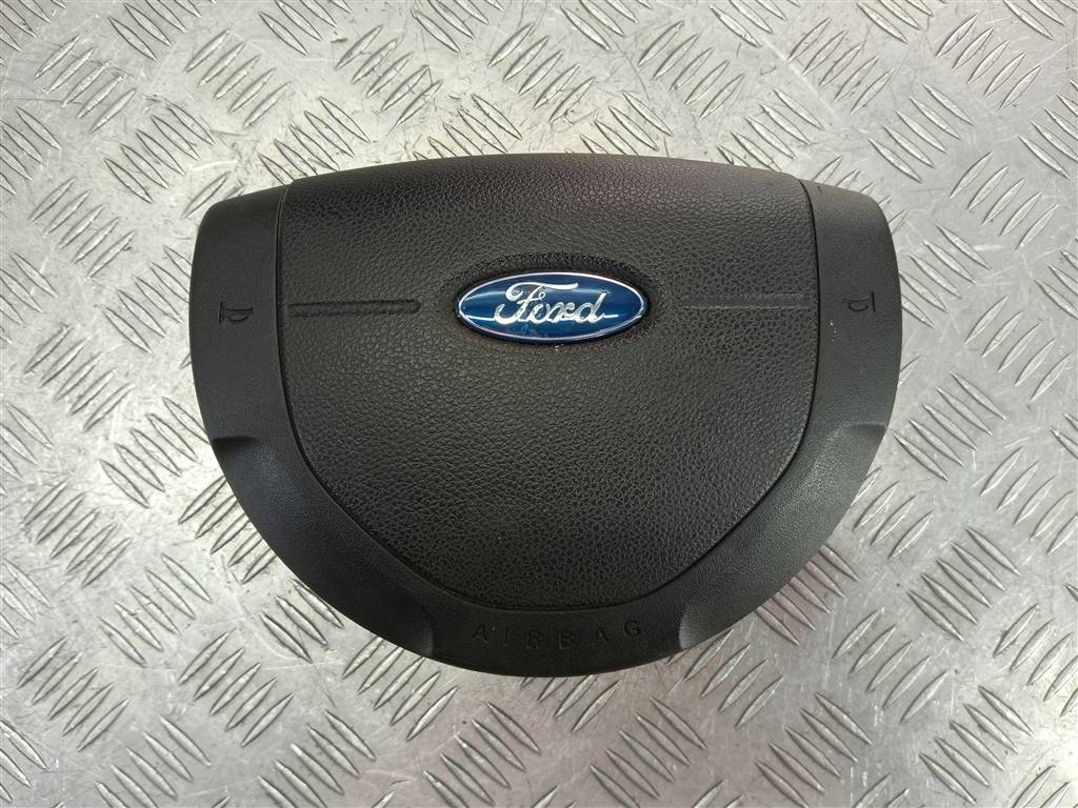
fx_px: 841
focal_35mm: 27
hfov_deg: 65.3
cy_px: 404
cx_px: 539
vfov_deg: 51.4
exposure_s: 1/50
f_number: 1.6
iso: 111
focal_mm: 4.11
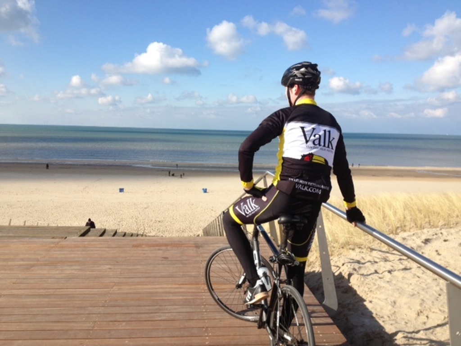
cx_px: 230
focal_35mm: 35
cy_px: 173
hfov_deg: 52.6
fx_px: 466
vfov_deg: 40.7
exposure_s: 1/1623
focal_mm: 4.28
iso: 50
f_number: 2.4
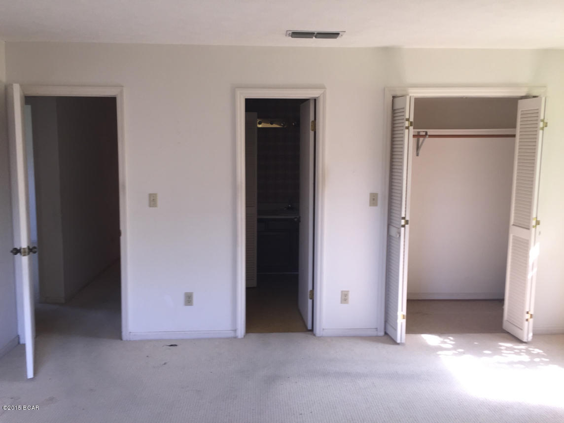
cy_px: 212
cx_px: 282
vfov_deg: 48.2
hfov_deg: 61.7
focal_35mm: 29
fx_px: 472
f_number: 2.2
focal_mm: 4.15
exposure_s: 1/60
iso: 32
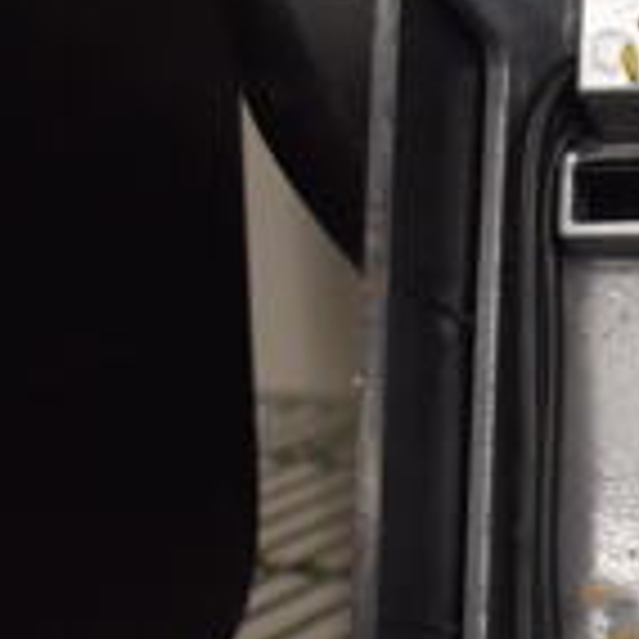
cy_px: 459
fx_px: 2068
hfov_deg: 15.4
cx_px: 1112
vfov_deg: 17.5
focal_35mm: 99
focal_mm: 18
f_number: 3.5
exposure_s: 1/160
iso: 800
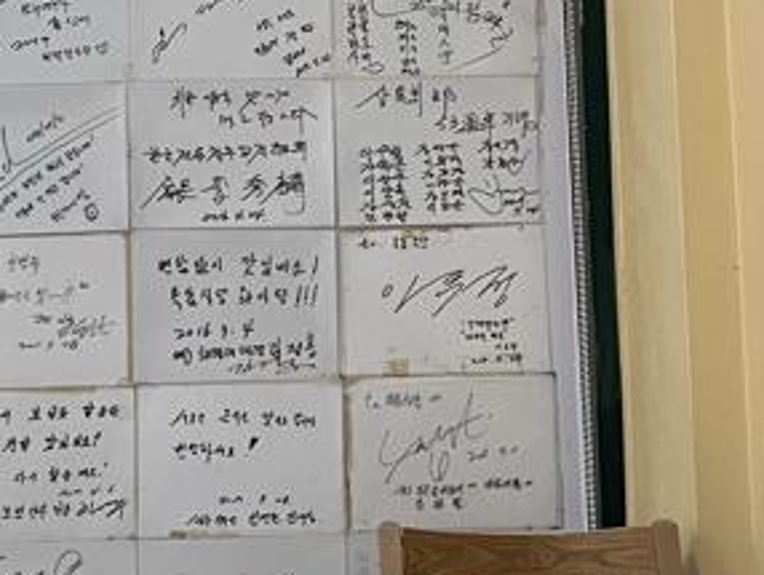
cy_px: -115
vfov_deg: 15.3
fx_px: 2054
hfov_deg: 20.8
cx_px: 126
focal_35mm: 93
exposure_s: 1/60
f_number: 1.6
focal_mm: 4.2
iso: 100
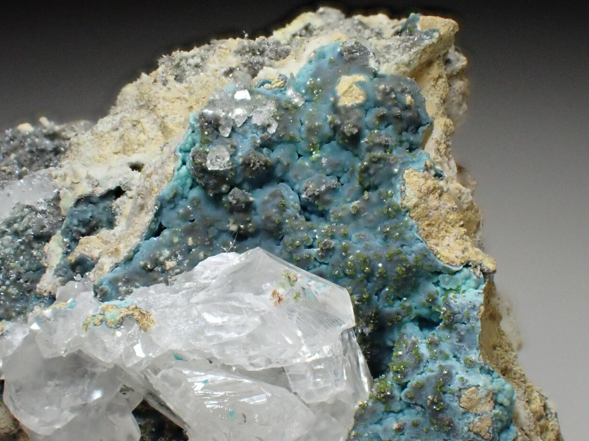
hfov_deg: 19.5
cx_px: 295
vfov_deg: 14.6
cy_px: 222
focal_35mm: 101
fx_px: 1718
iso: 640
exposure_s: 1/400
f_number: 6.3
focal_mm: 18
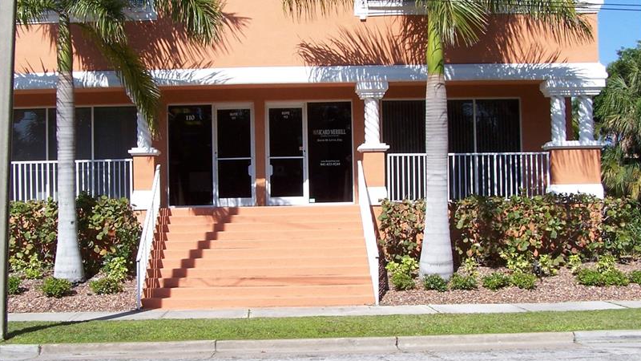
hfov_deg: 39.1
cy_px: 179
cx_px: 274
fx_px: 901
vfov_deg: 22.6
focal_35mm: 53
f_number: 5.6
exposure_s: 1/750
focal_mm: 6.3
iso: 80
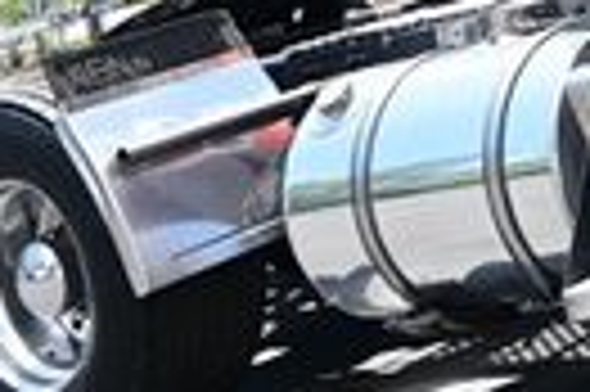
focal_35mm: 117
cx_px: 959
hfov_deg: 15.7
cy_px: -437
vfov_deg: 10.5
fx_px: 1915
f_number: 5.6
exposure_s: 1/125
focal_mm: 16
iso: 100
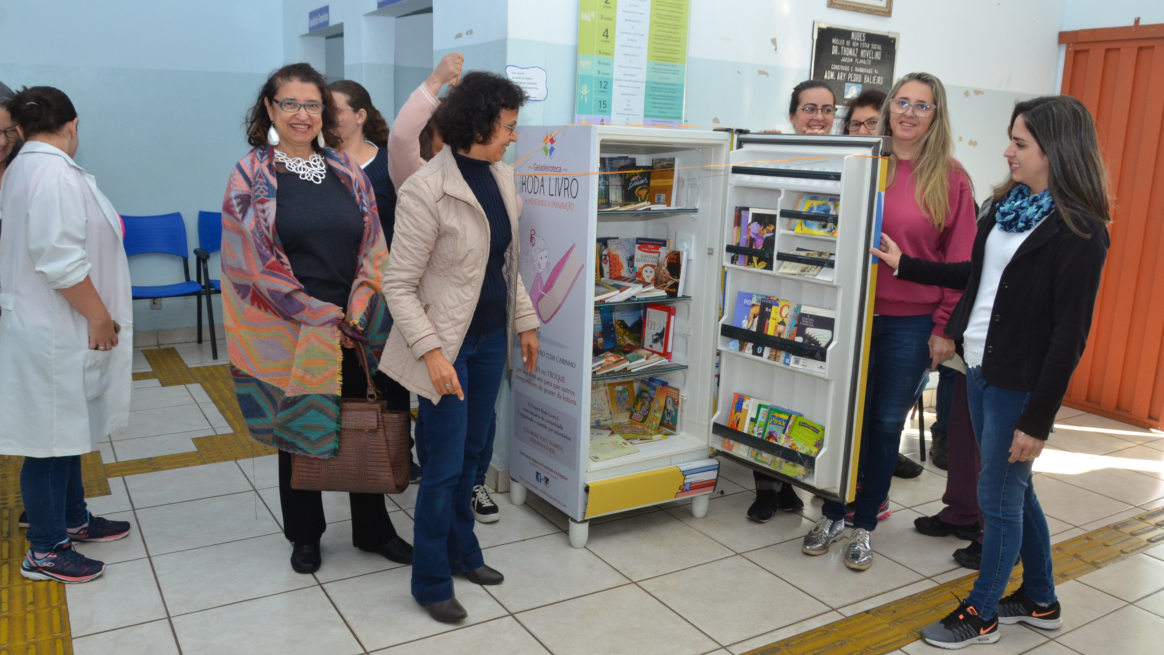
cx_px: 574
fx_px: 895
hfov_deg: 66.1
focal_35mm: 29
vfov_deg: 40.2
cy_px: 337
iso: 800
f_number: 7.1
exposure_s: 1/60
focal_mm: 18
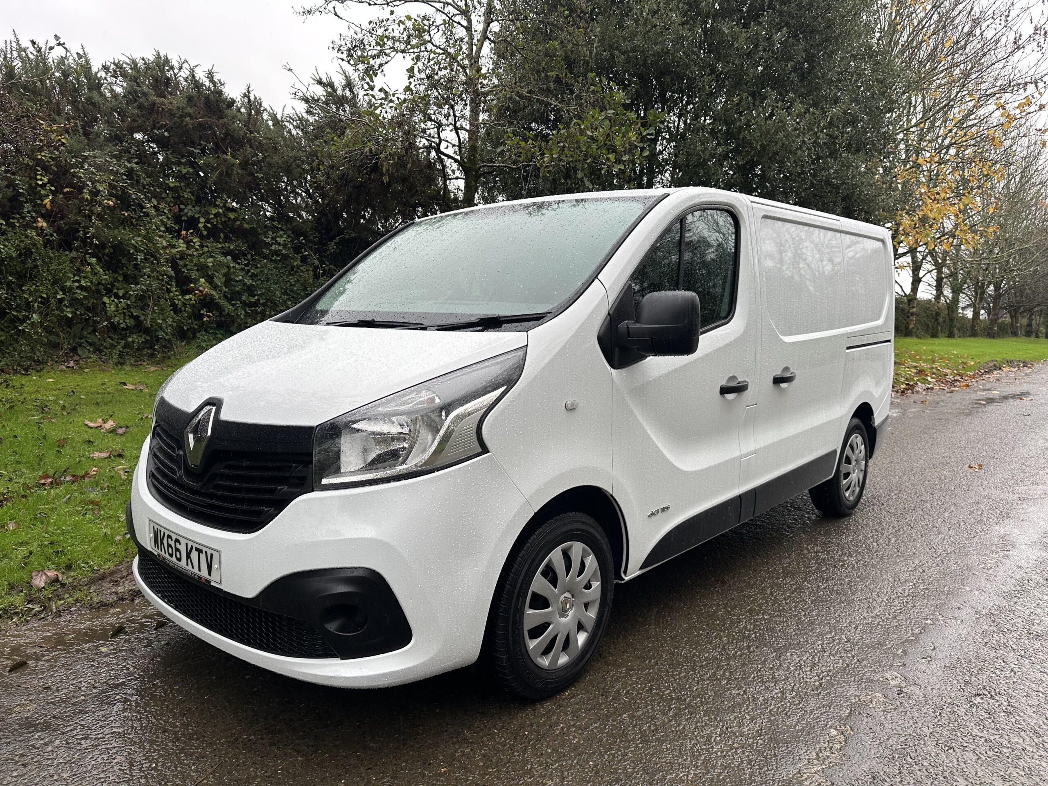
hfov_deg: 71.6
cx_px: 524
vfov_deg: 56.8
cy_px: 393
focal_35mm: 24
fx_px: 727
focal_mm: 6.86
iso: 80
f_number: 1.78
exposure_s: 1/267
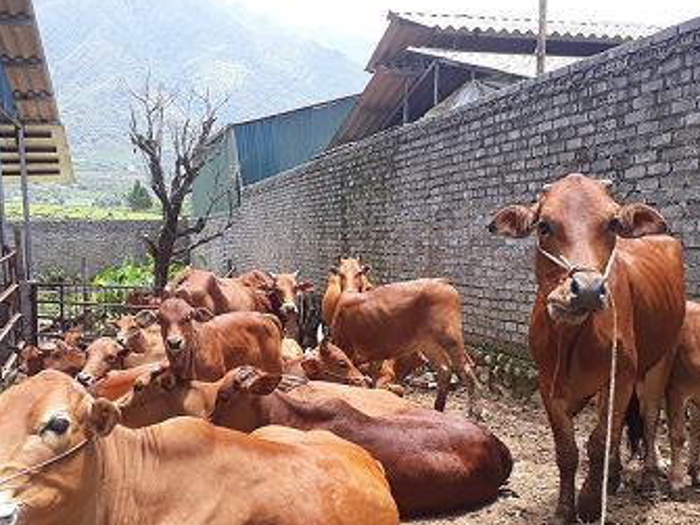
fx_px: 809
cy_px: 347
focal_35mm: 40
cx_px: 347
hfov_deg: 46.8
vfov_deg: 35.6
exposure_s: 1/279
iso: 40
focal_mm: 3.6
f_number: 1.9
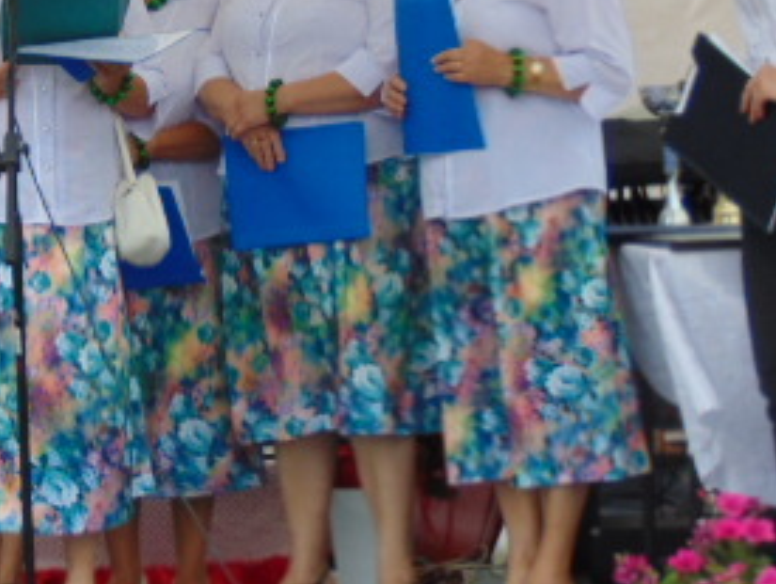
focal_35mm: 251
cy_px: 90
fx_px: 5634
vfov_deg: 5.9
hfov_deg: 7.9
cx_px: 85
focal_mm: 19.4
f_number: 3.9
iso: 80
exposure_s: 1/160
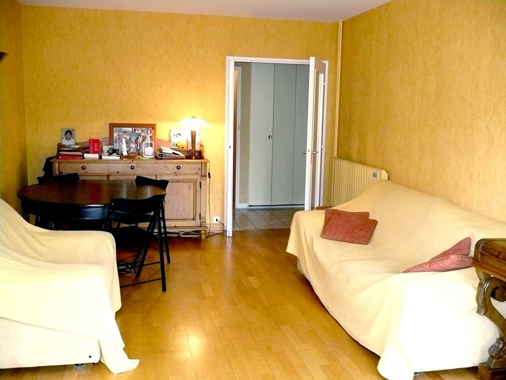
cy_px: 190
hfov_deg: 52.6
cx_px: 253
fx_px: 512
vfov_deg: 40.7
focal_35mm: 35
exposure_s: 1/30
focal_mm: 5.8
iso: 320
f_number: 2.8
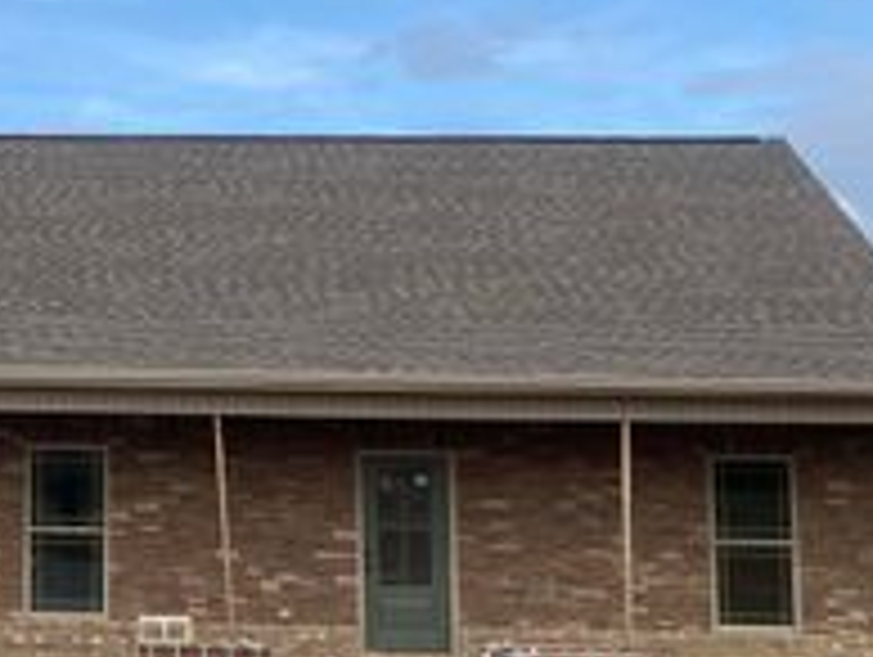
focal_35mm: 67
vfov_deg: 22.0
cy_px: 268
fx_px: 1692
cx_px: 9
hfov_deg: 27.4
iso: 32
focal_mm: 4.25
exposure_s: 1/2183
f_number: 1.8
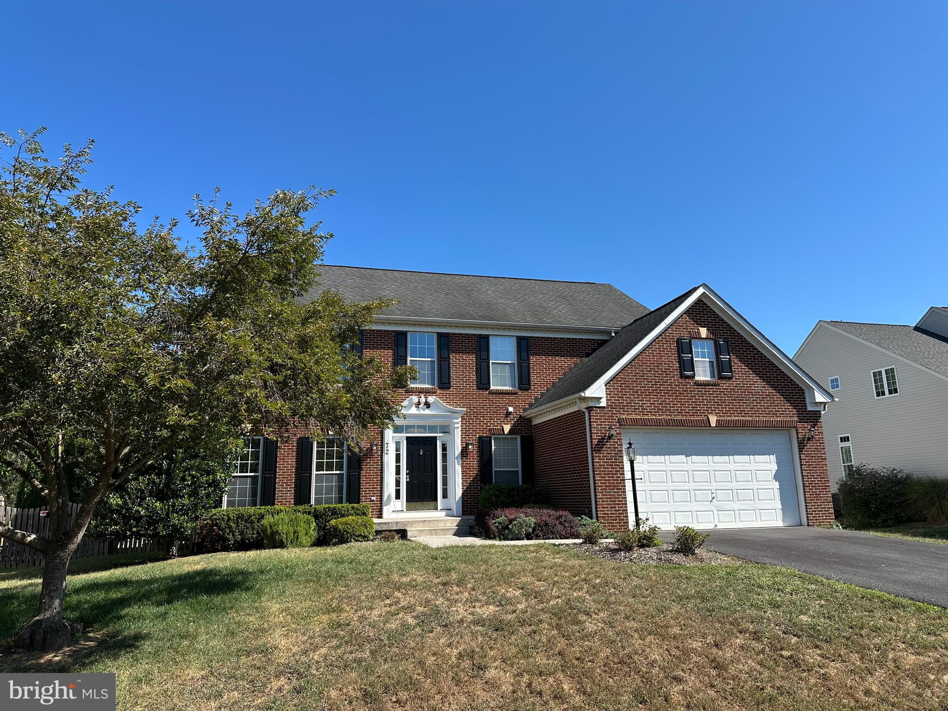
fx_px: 657
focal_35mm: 24
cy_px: 356
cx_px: 474
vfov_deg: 56.8
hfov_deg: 71.6
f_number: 1.78
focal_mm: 6.86
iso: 80
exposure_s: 1/2967
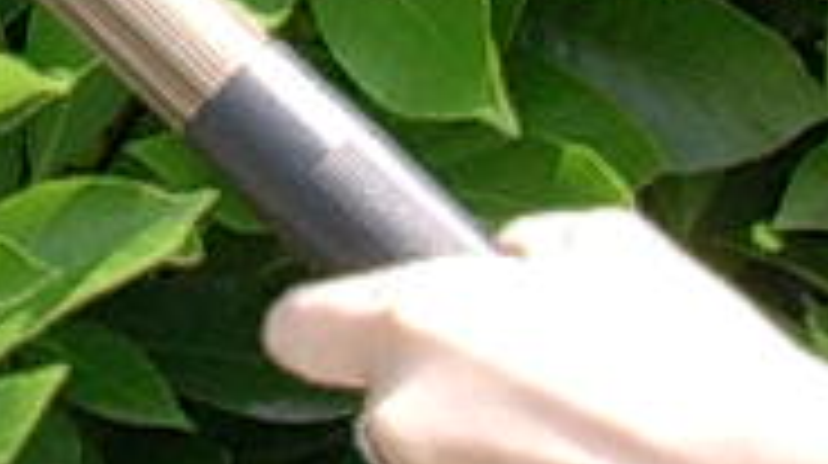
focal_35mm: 249
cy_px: -824
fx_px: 5461
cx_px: -320
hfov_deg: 8.5
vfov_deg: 4.7
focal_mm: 6.2
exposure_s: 1/332
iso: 70
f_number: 2.8
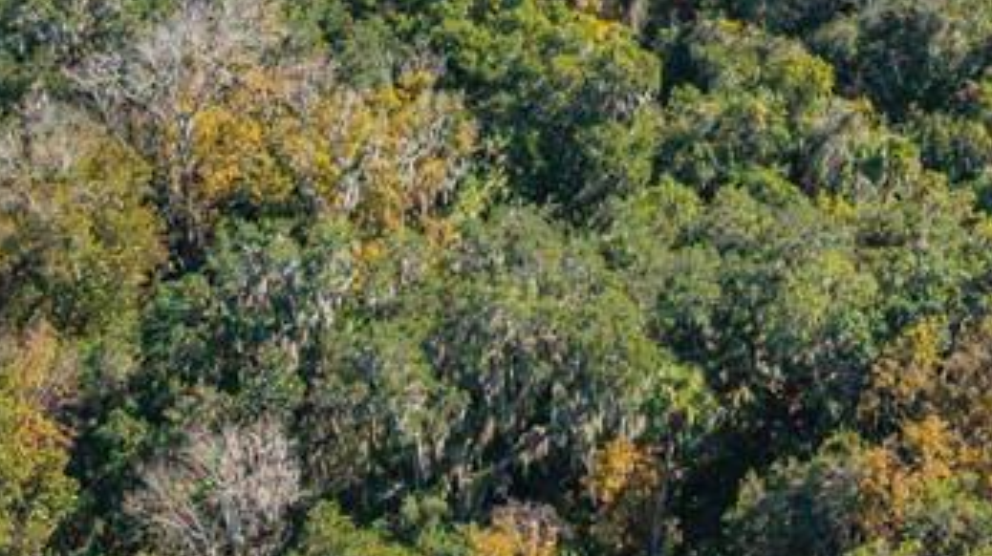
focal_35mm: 121
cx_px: 995
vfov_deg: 9.1
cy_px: -737
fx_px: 3180
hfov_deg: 17.3
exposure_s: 1/640
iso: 200
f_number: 1.8
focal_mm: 8.67
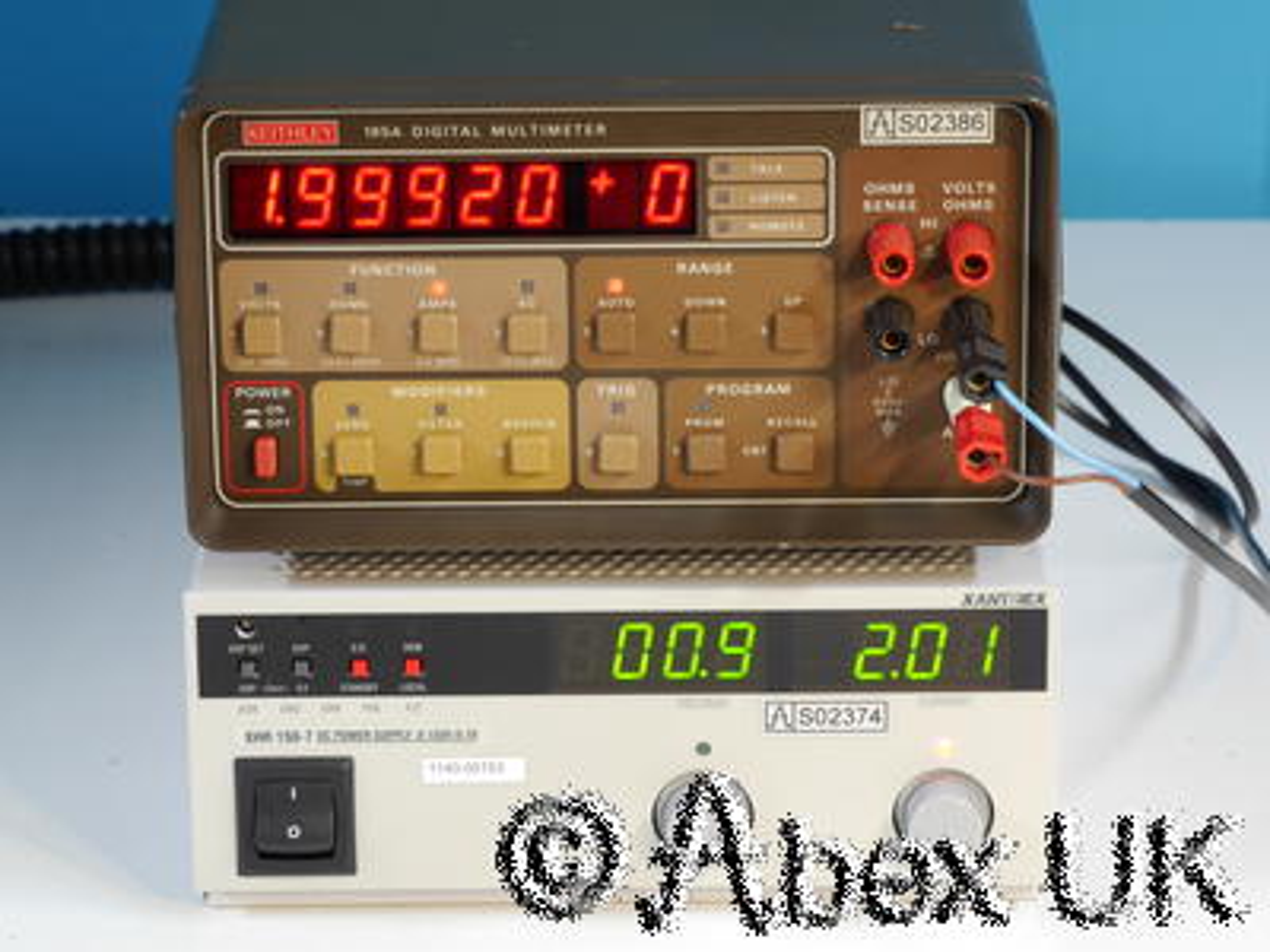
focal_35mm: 138
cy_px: 476
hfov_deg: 14.3
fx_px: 5063
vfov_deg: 10.7
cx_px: 635
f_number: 8
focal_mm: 69
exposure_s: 1/2.5
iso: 200
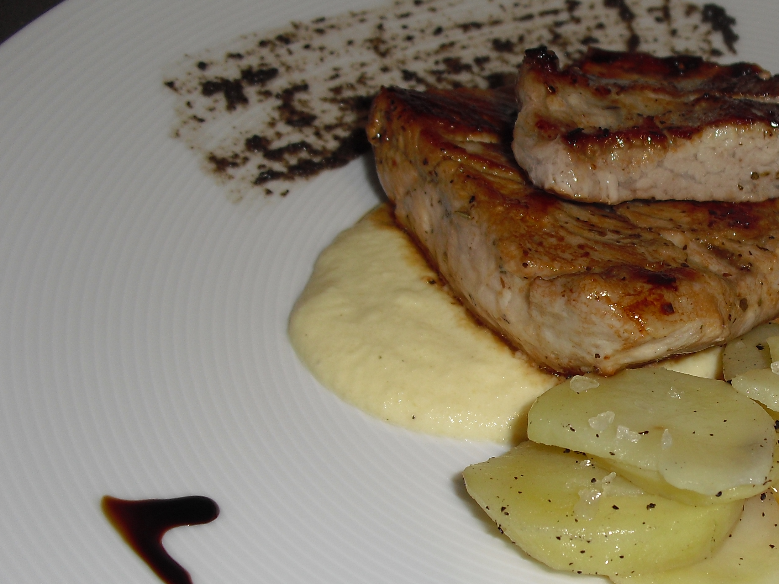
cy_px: 360
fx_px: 1350
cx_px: 633
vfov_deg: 24.4
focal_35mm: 60
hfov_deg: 31.3
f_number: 3.1
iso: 64
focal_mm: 6.3
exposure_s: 1/60
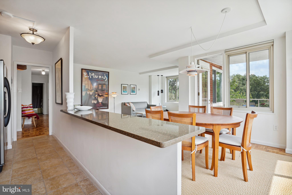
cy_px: 98
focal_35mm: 16
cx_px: 146
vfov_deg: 73.7
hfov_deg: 96.7
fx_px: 130
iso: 200
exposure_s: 1/40
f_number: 8
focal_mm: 16
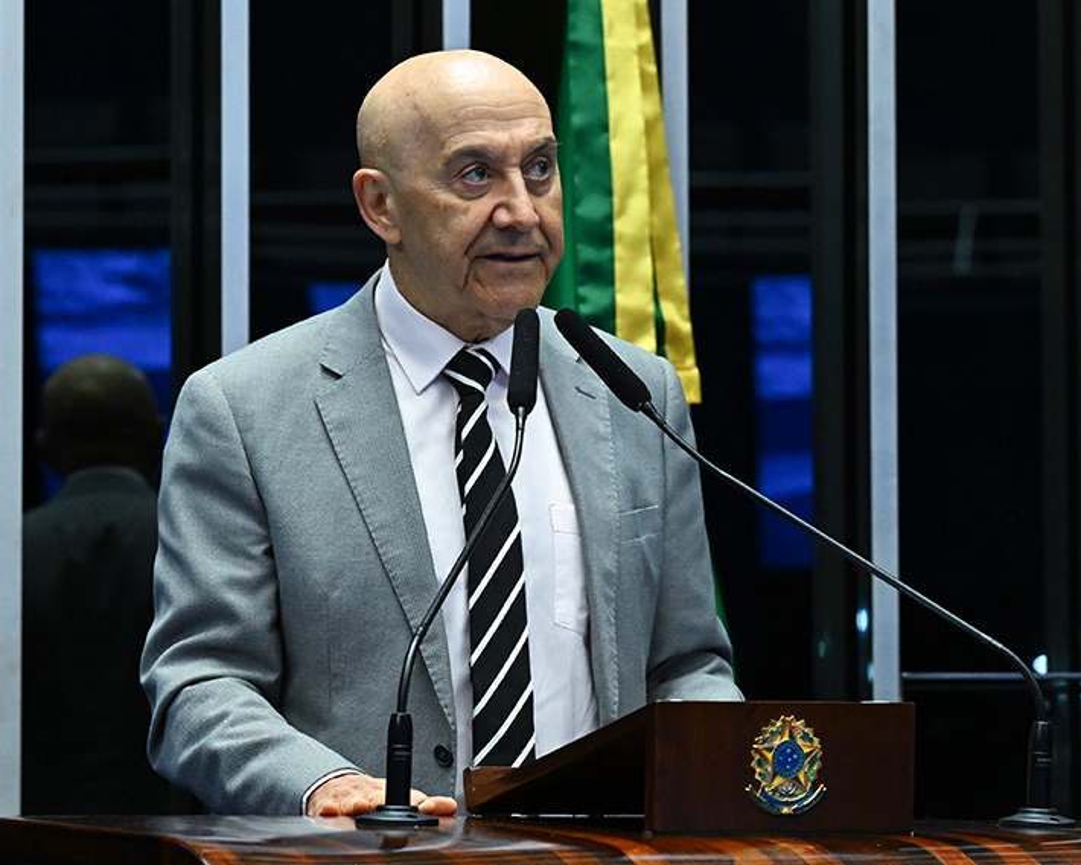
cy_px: 432
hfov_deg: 12.1
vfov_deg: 9.7
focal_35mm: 160
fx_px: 5119
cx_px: 630
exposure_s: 1/125
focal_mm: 94
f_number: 5
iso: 5000
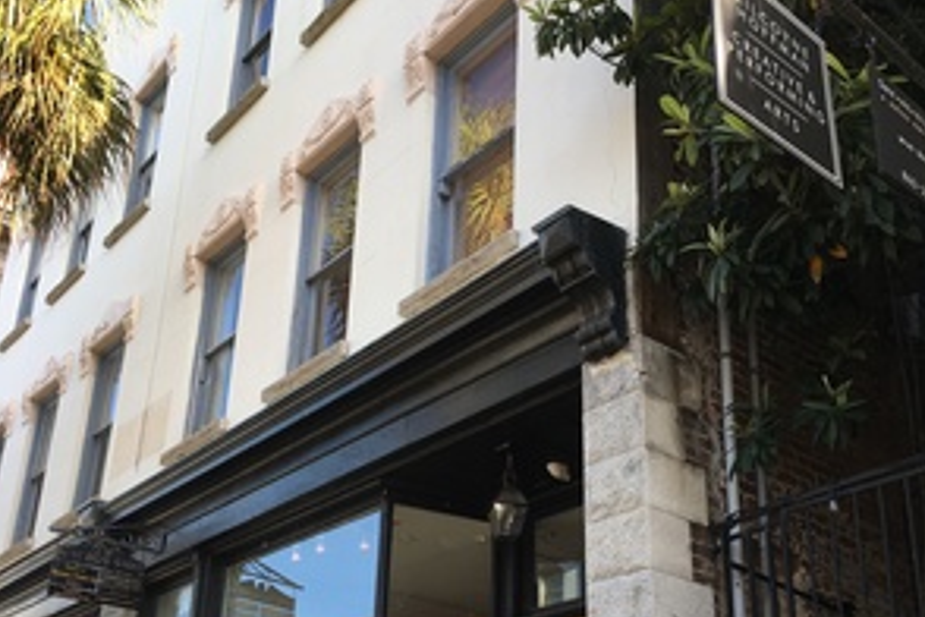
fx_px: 1053
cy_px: 469
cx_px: 469
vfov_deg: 32.0
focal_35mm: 41
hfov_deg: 47.4
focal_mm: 4.15
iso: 25
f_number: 2.2
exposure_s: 1/204
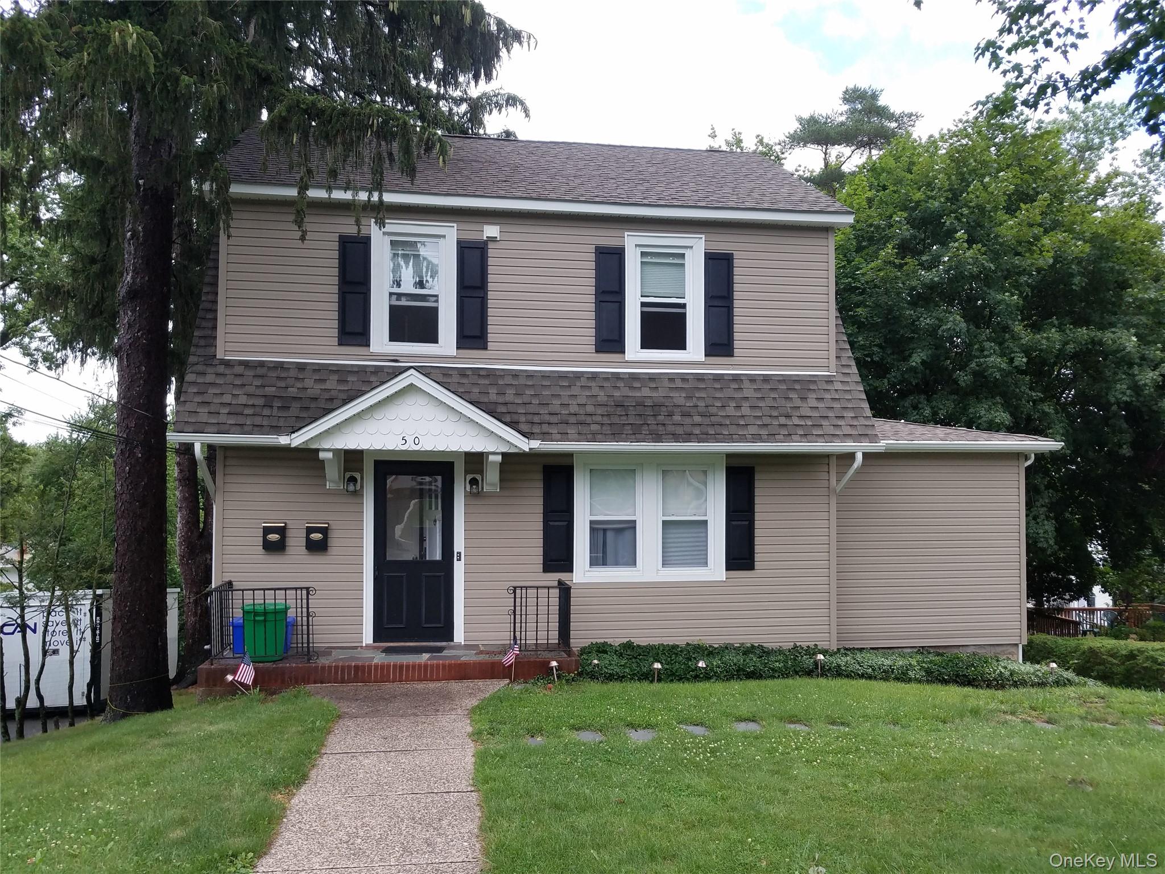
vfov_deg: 53.1
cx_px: 582
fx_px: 875
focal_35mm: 26
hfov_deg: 67.3
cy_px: 437
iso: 50
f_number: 1.7
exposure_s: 1/768
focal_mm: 4.2
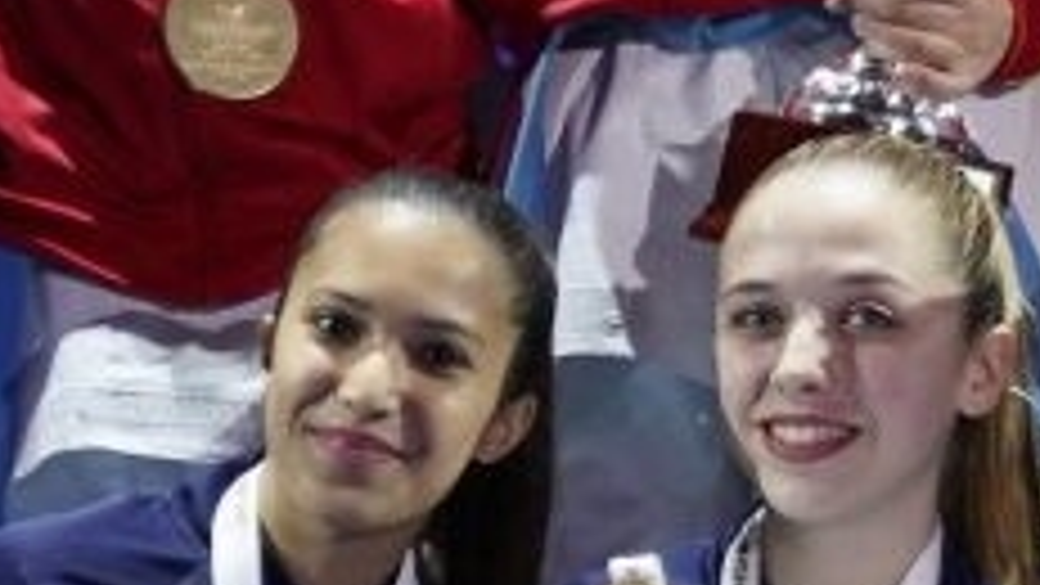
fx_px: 15748
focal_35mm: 571
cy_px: 513
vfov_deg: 2.1
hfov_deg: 3.8
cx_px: 153
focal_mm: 70
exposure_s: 1/125
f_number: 2.8
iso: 250
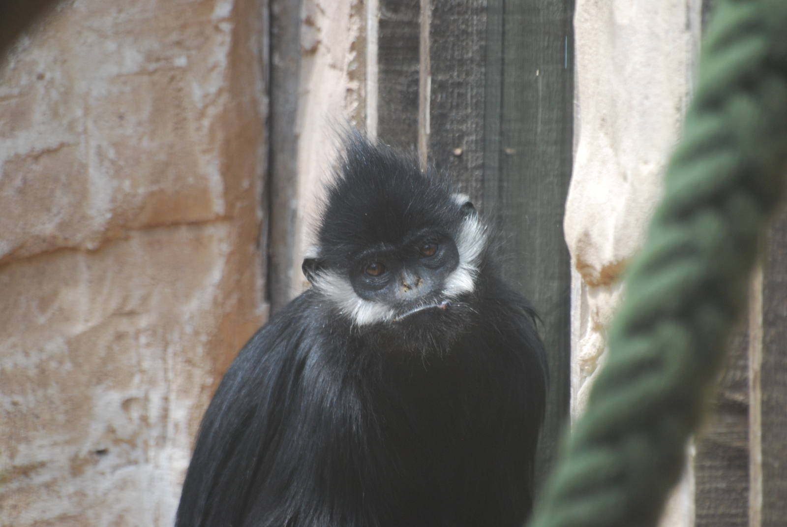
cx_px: 394
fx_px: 9849
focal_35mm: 450
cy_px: 264
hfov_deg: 4.6
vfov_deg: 3.1
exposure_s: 1/160
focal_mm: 300
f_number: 5.6
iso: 400
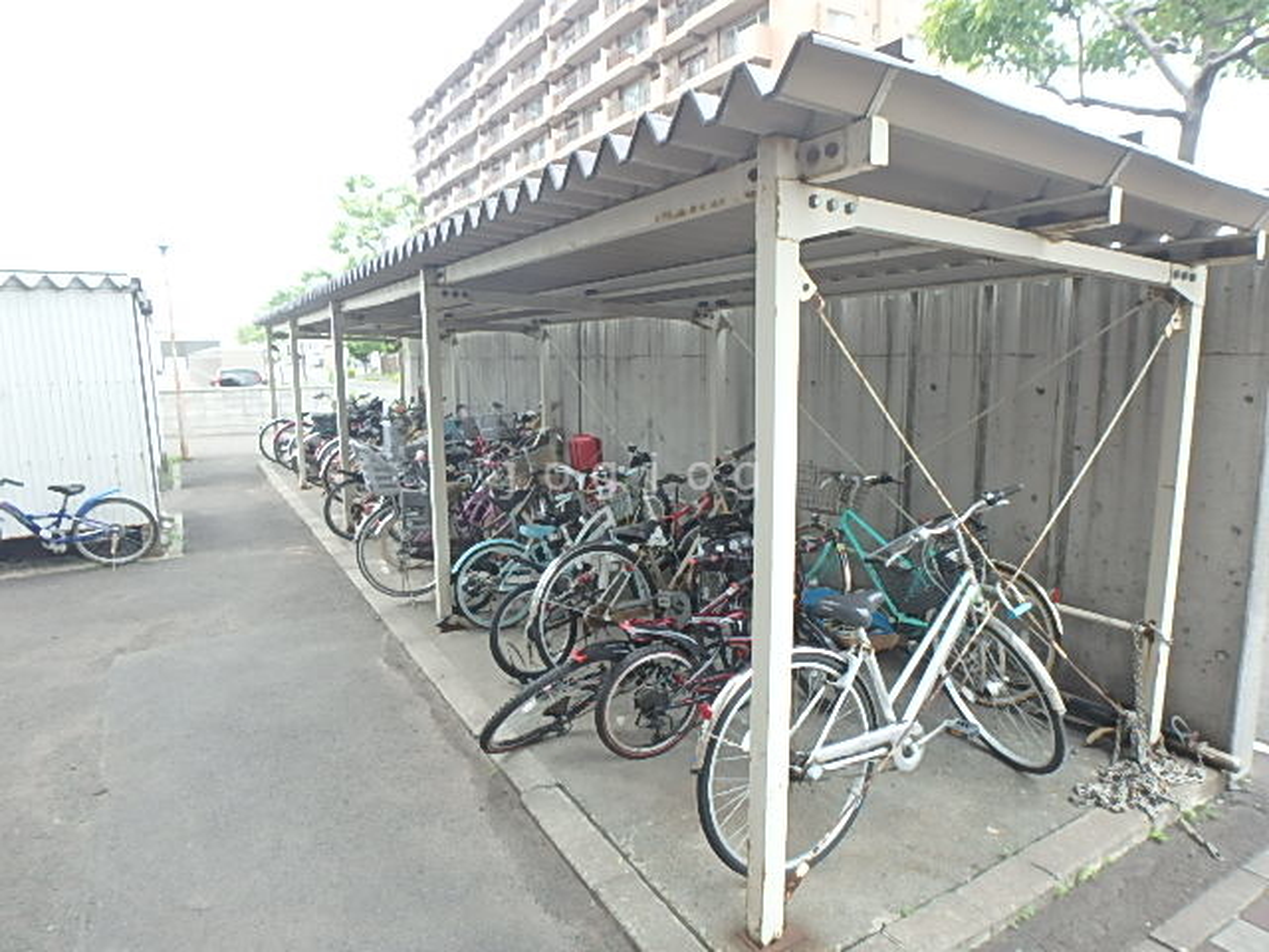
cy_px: 476
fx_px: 770
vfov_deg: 63.4
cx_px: 634
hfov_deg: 79.0
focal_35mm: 21
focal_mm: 3.7
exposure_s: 1/100
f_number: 3.5
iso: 125
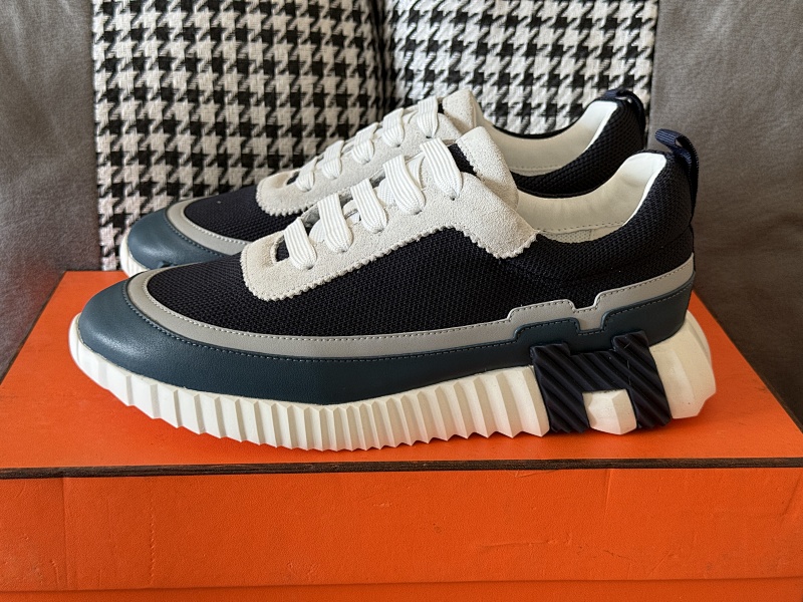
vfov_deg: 30.3
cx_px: 402
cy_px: 301
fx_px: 1113
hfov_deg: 39.7
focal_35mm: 48
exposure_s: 1/60
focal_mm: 6.76
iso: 125
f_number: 1.78
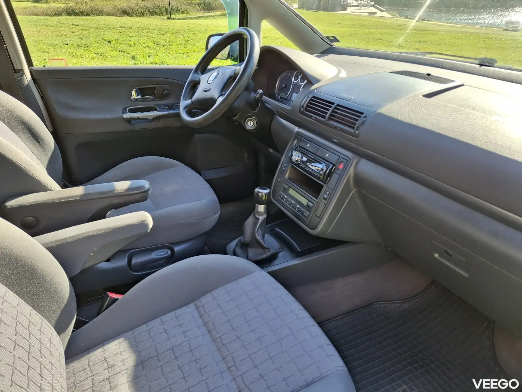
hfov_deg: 69.4
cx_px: 261
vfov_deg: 54.9
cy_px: 196
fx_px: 377
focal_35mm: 25
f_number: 1.8
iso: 32
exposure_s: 1/105
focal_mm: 4.69
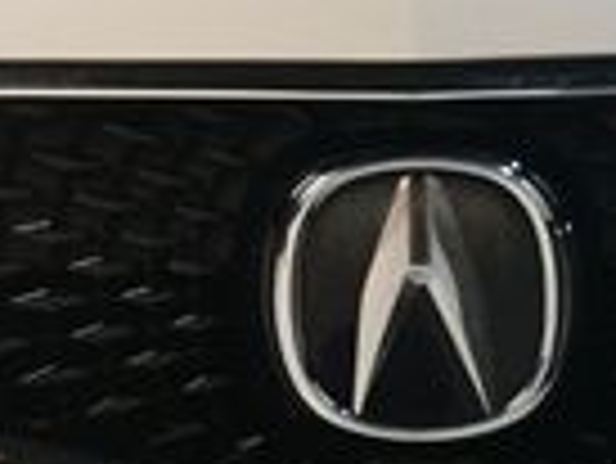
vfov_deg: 8.5
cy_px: 374
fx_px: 3117
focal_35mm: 175
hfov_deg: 11.3
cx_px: 391
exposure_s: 1/125
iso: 1100
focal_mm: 26
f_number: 3.8
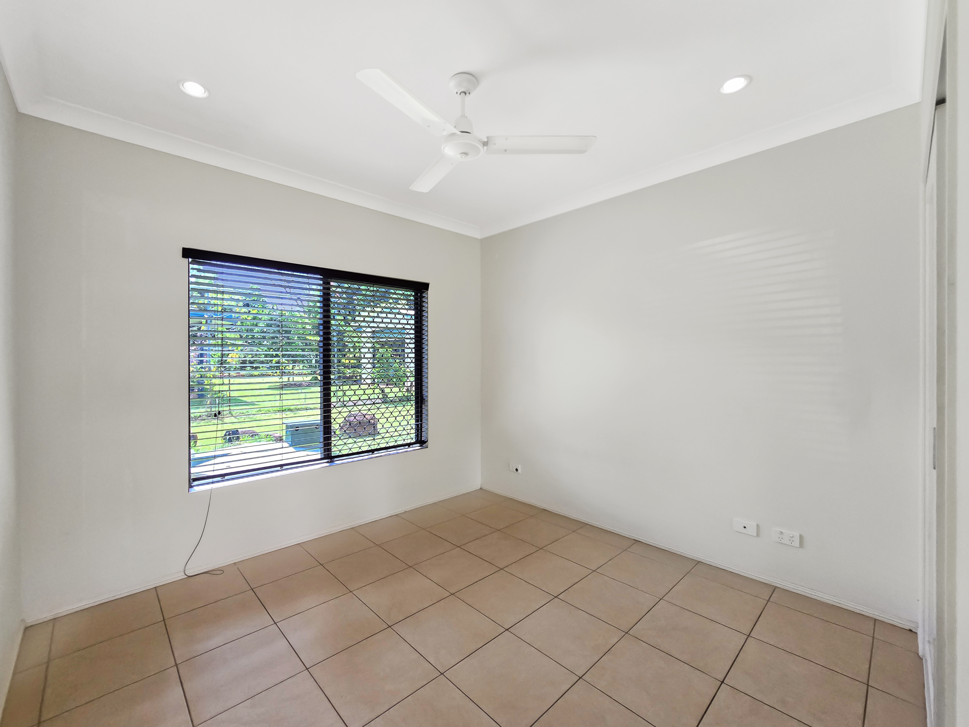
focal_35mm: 13
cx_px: 484
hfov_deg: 106.2
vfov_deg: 89.9
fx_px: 364
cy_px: 364
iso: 160
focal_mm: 2.2
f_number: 2.2
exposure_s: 1/60
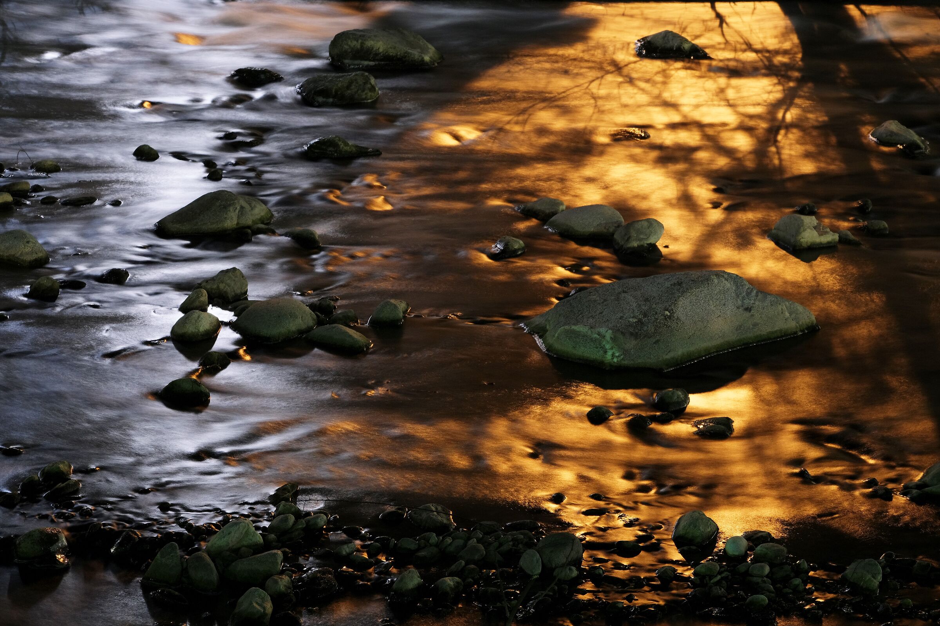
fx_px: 2506
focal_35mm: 96
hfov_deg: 21.2
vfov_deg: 14.3
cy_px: 313
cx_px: 470
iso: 800
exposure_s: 7
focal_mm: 63.8
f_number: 6.4
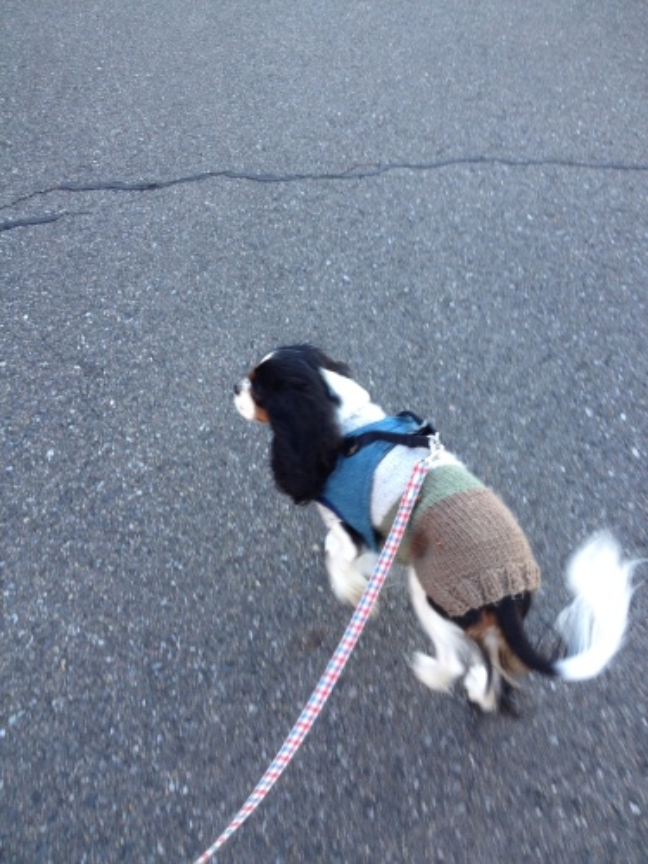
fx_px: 874
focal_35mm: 35
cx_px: 324
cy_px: 432
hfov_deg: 40.7
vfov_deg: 52.6
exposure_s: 1/120
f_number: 2.4
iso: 80
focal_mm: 4.28
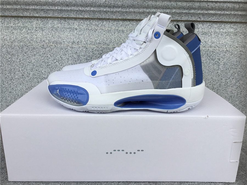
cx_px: 124
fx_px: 221
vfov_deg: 45.4
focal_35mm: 31
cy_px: 92
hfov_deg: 58.4
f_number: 2.4
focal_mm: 3.3
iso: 25
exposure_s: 1/747
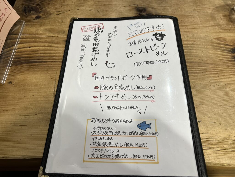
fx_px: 177
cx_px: 118
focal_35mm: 26
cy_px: 88
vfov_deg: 53.1
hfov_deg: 67.3
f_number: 1.5
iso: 80
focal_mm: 5.7
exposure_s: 1/100
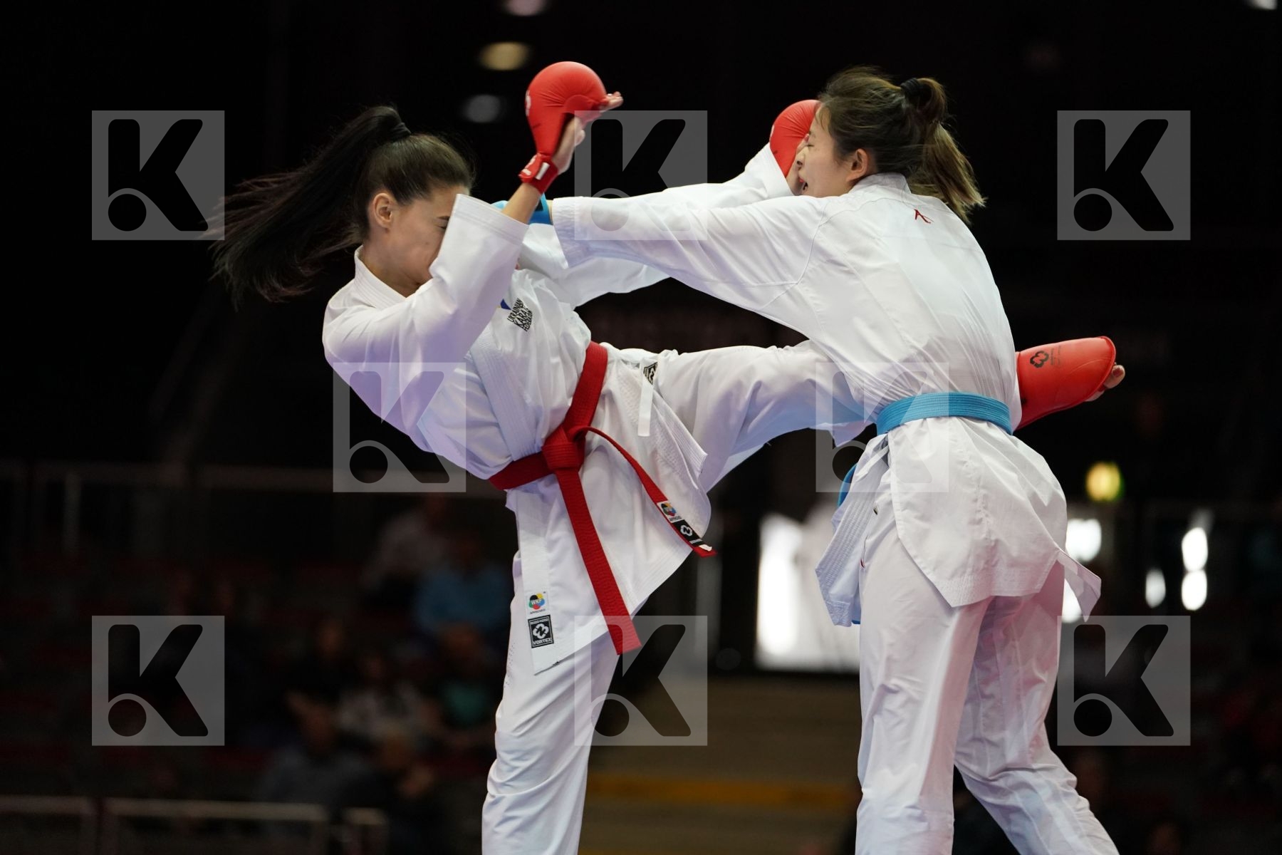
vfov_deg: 7.9
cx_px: 641
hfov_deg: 11.8
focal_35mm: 174
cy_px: 428
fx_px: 6196
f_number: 2.8
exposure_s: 1/1000
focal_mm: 174
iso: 3200
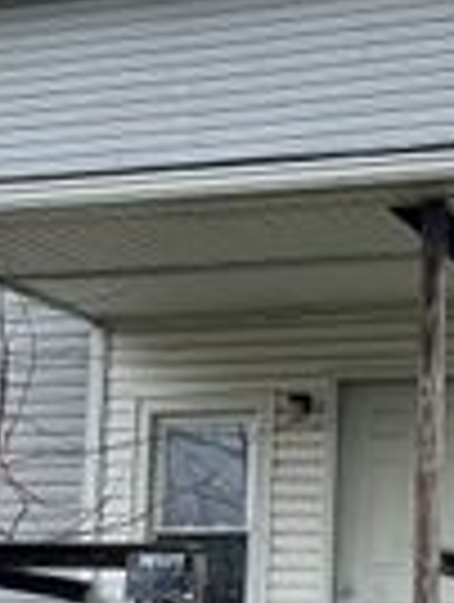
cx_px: 202
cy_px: 394
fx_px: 2249
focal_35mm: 129
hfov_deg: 11.5
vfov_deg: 15.2
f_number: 1.6
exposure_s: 1/1238
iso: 50
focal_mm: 5.1
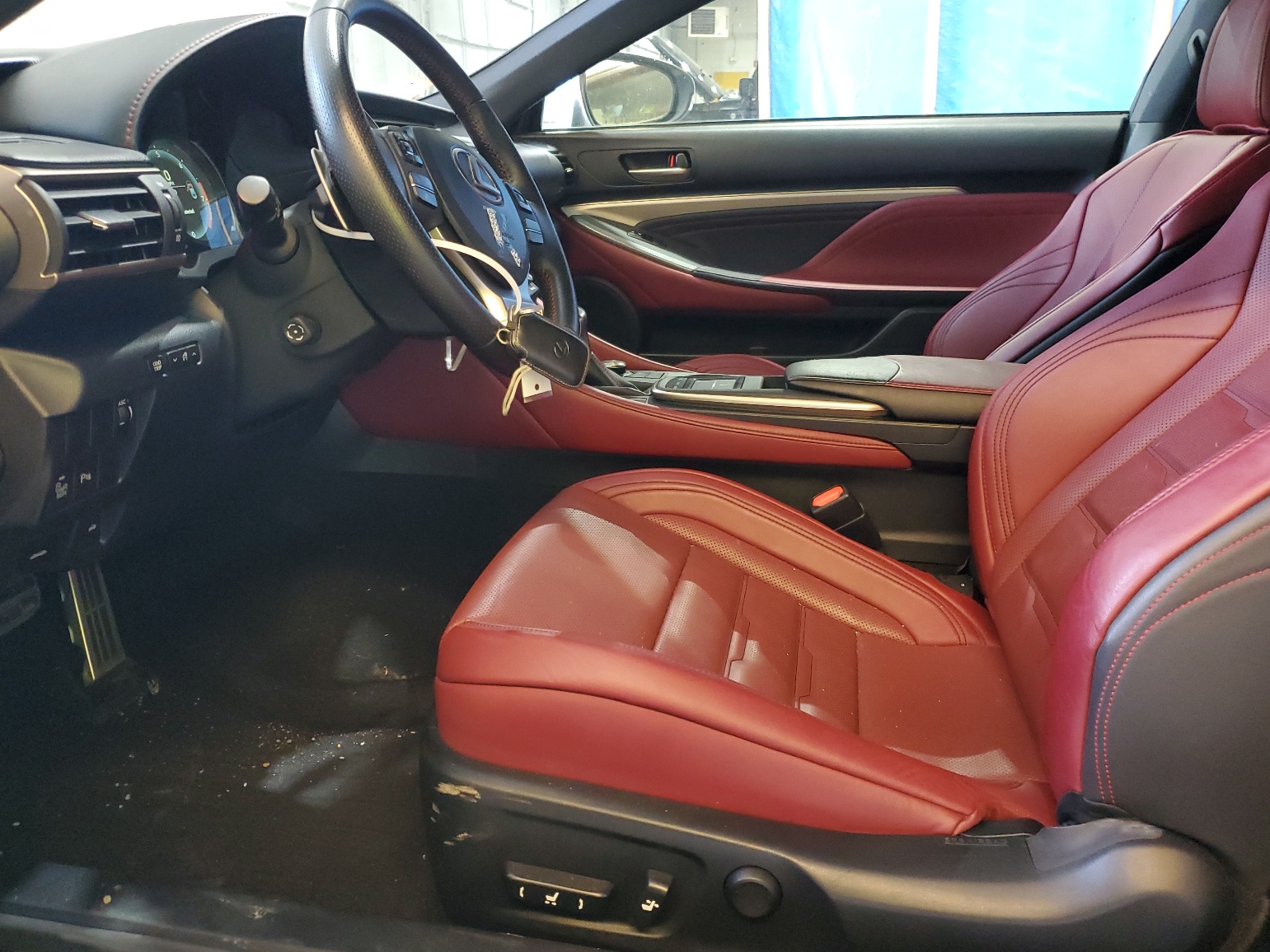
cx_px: 624
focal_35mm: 27
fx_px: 991
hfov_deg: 65.3
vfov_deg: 51.4
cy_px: 462
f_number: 1.5
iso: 333
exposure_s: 1/40
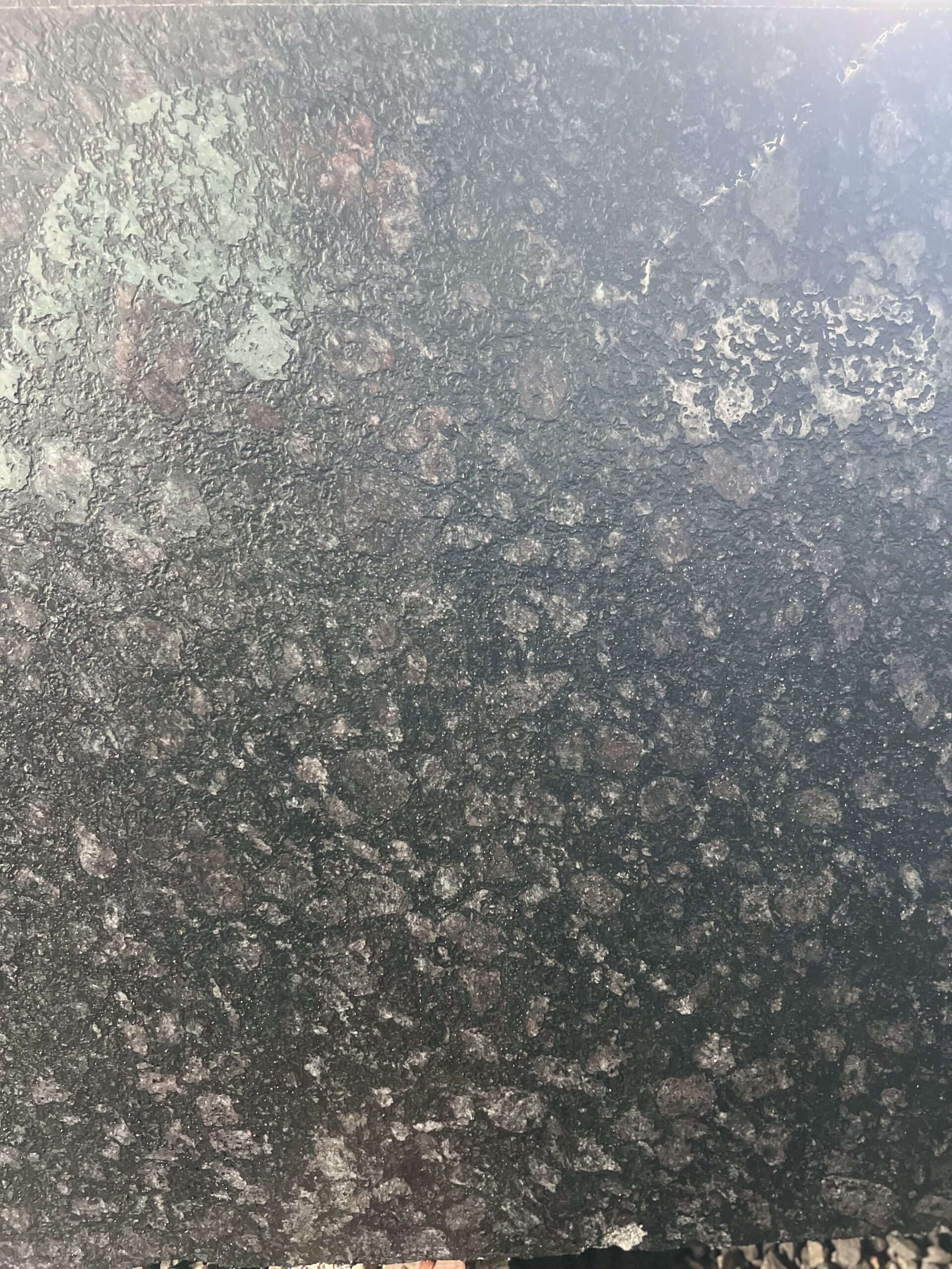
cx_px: 476
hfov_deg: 53.1
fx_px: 953
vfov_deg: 67.3
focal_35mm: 26
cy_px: 634
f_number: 1.5
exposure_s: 1/38
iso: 640
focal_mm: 5.7
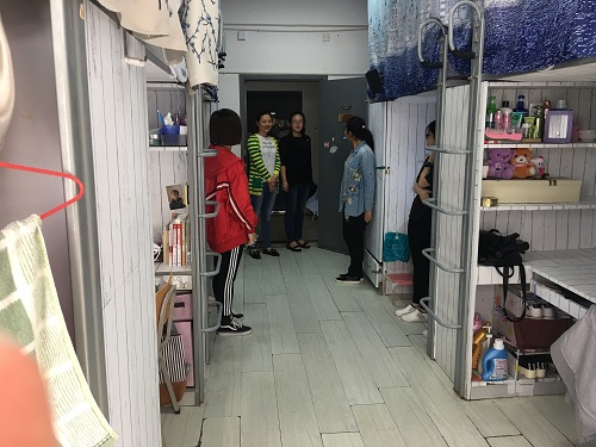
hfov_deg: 61.7
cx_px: 298
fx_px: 499
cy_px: 224
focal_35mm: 29
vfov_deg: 48.2
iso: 50
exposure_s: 1/17
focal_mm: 4.15
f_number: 2.2
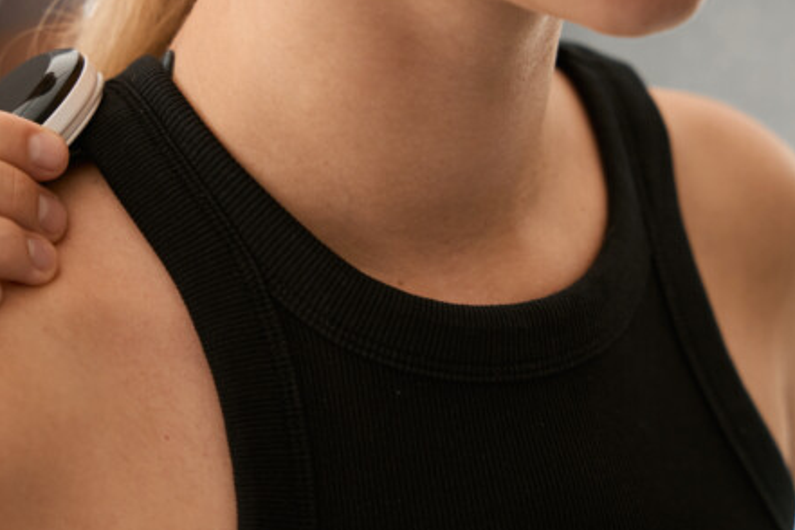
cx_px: 285
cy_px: 215
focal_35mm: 127
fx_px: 2804
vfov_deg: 10.8
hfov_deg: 16.1
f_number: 2.8
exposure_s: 1/250
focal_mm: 70
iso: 640
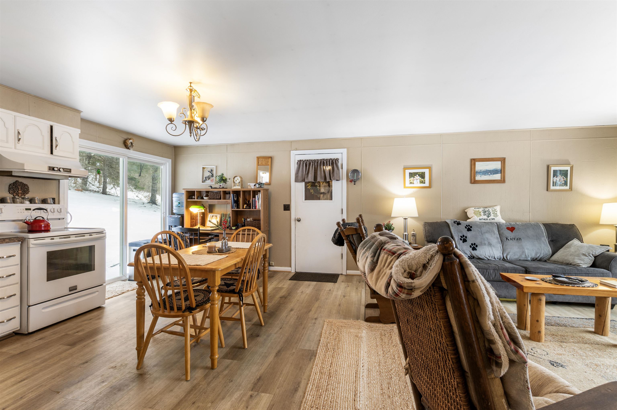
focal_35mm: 15
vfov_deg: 77.3
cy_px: 205
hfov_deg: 100.4
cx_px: 308
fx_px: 257
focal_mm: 10
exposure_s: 1/3
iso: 64
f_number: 8
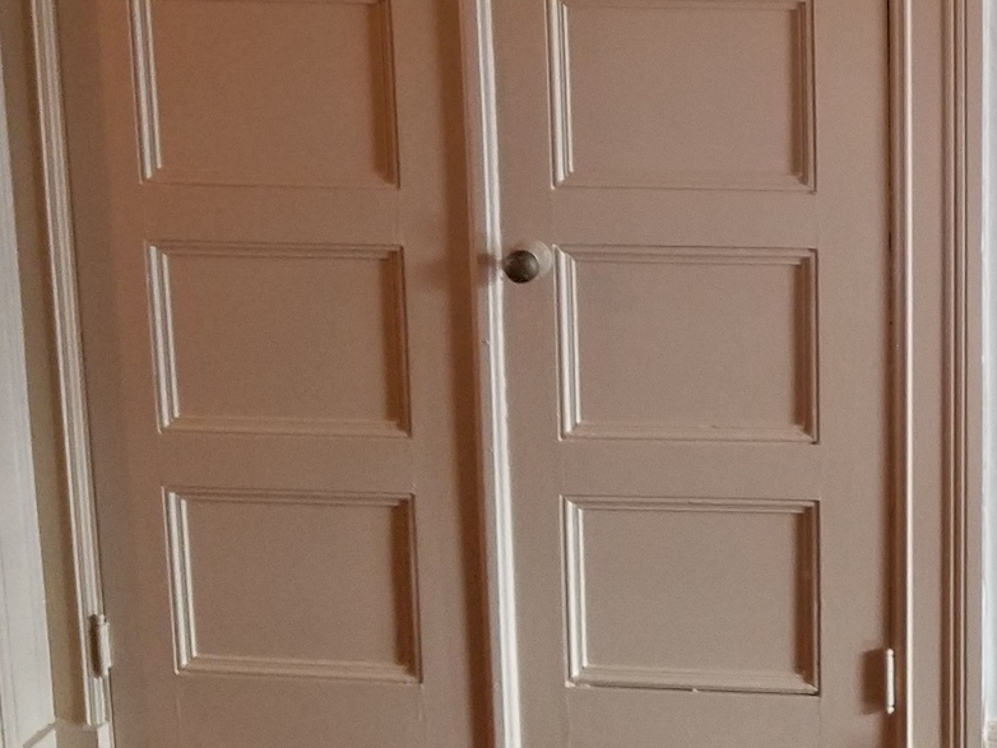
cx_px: 1112
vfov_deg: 21.3
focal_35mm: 67
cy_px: 24
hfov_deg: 26.5
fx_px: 1930
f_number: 1.7
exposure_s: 1/24
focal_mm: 4.2
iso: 200
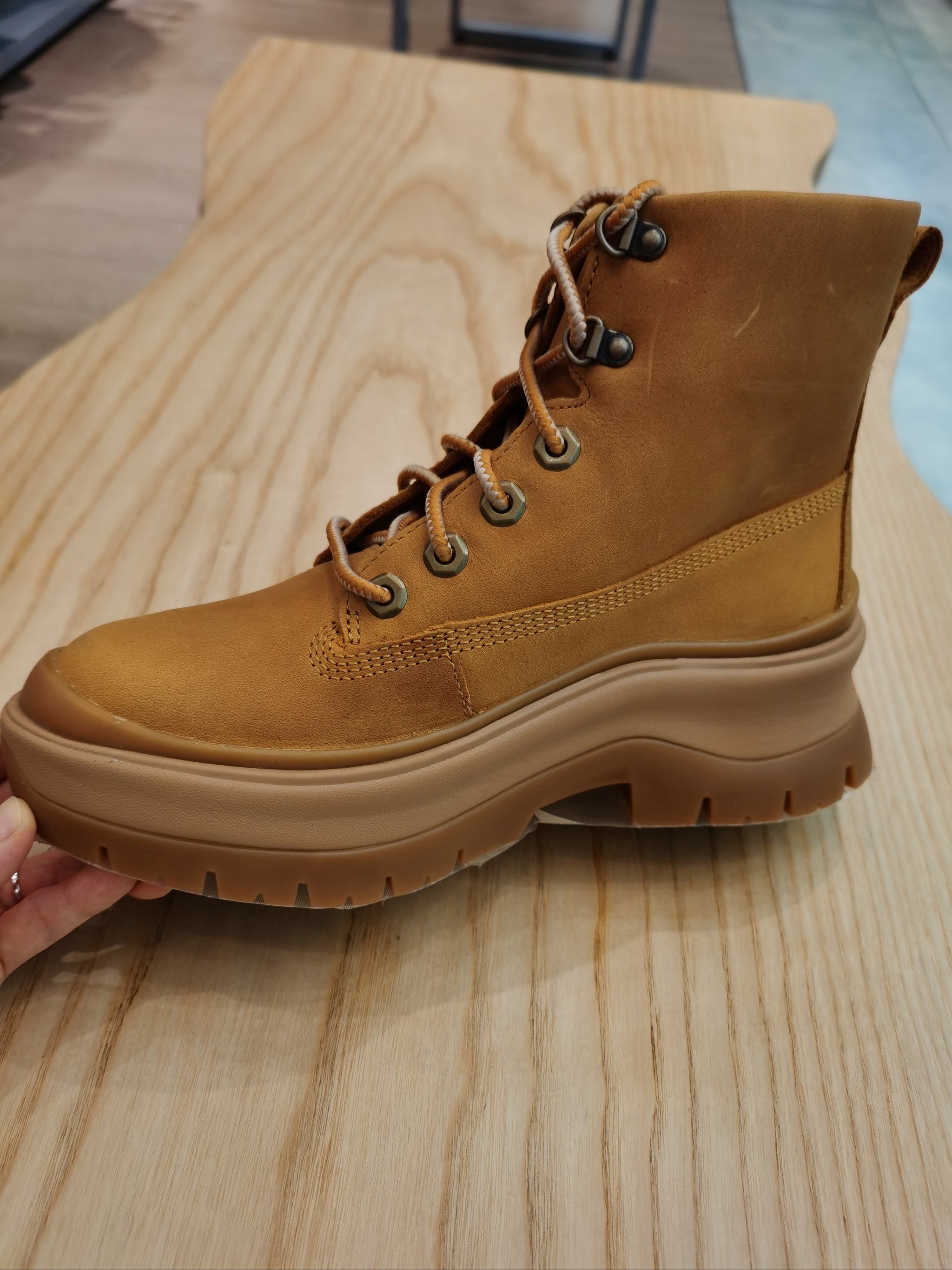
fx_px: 990
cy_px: 635
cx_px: 476
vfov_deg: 65.3
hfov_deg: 51.4
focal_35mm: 27
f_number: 1.8
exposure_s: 1/120
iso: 64
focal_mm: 5.58
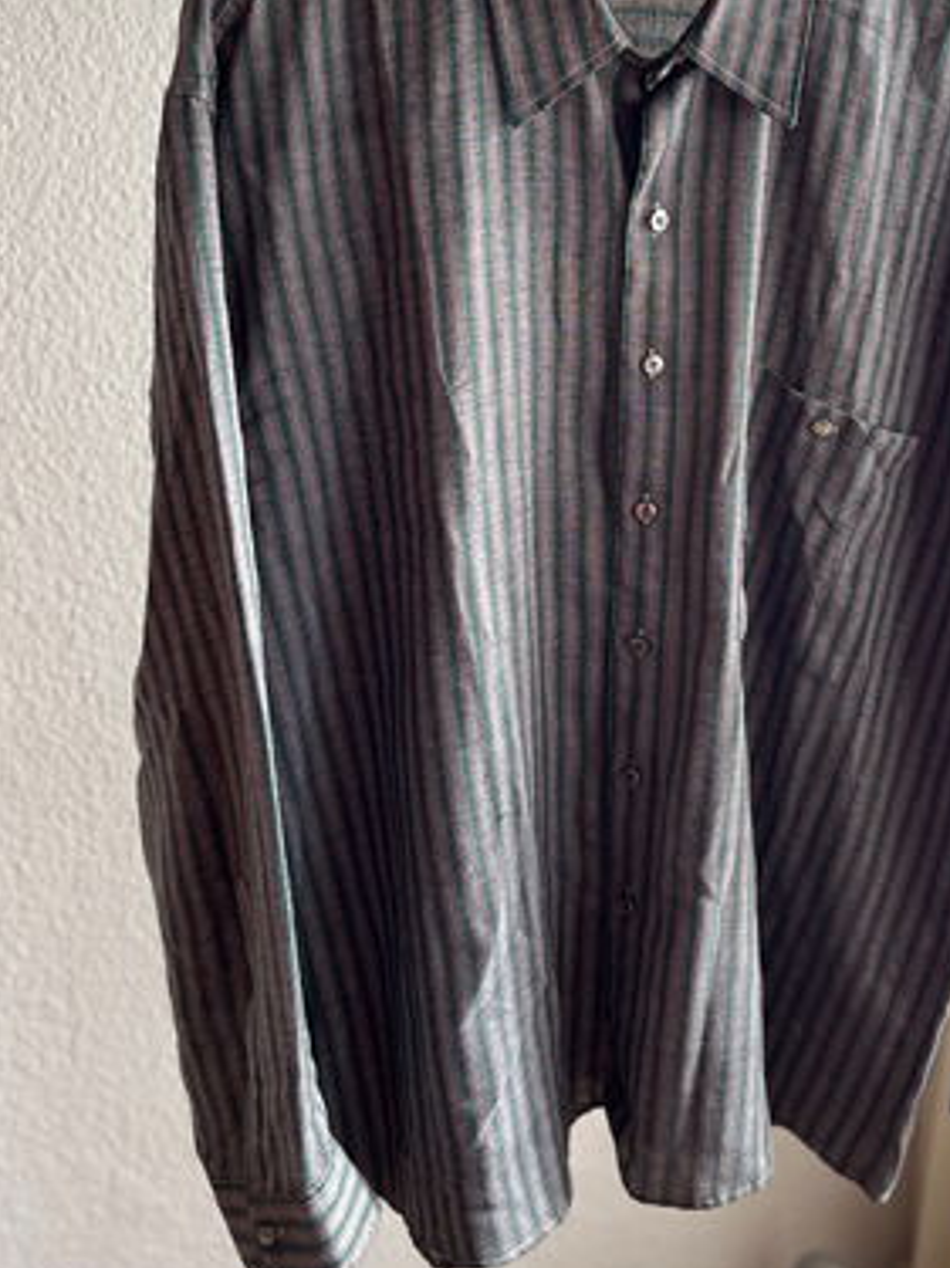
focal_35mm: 37
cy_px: 431
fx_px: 1355
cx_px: 639
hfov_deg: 38.2
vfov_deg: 49.4
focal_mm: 5.1
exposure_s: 1/84
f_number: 1.6
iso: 125
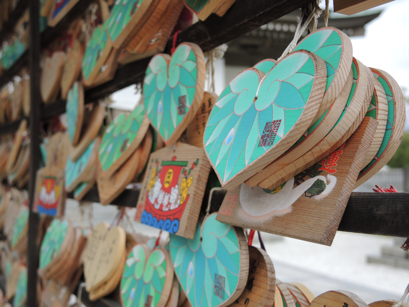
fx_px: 544
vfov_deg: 31.5
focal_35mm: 46
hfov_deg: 41.2
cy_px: 154
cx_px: 204
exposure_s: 1/320
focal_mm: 9.9
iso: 80
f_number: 2.5
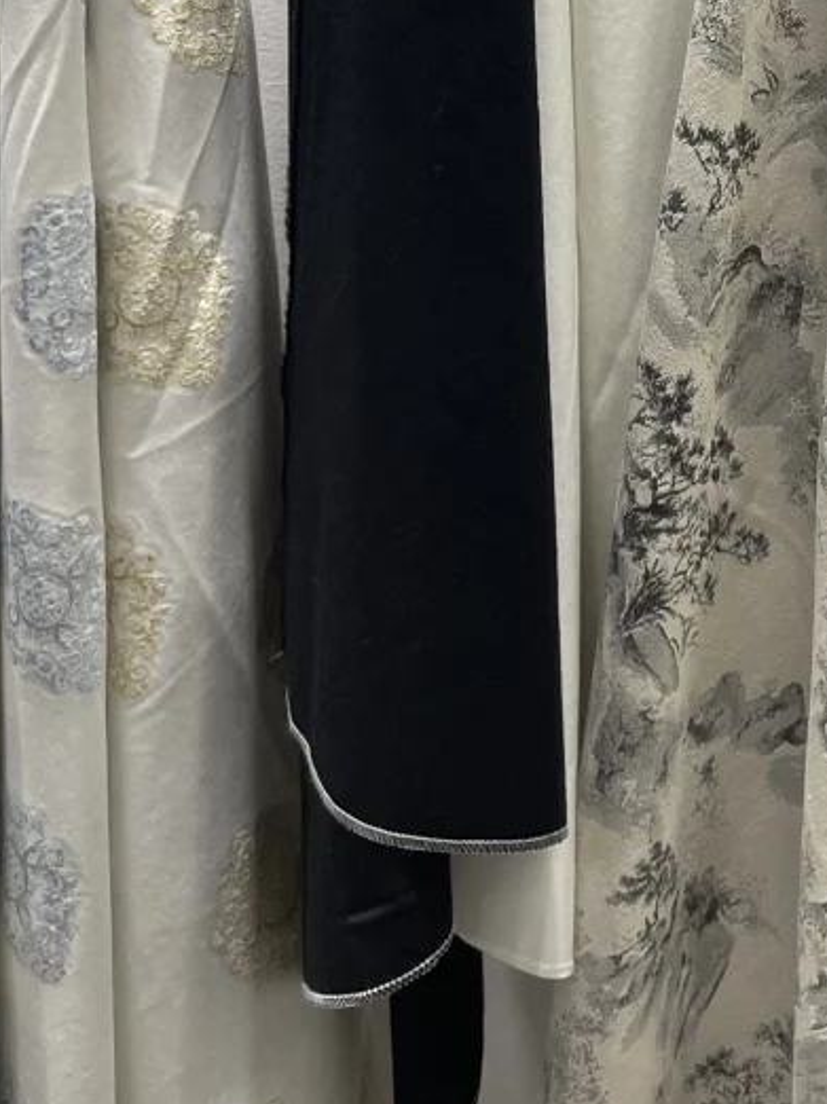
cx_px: 1121
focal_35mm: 69
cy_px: -260
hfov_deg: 19.4
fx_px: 2200
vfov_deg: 25.1
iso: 50
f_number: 1.6
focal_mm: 5.1
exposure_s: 1/100
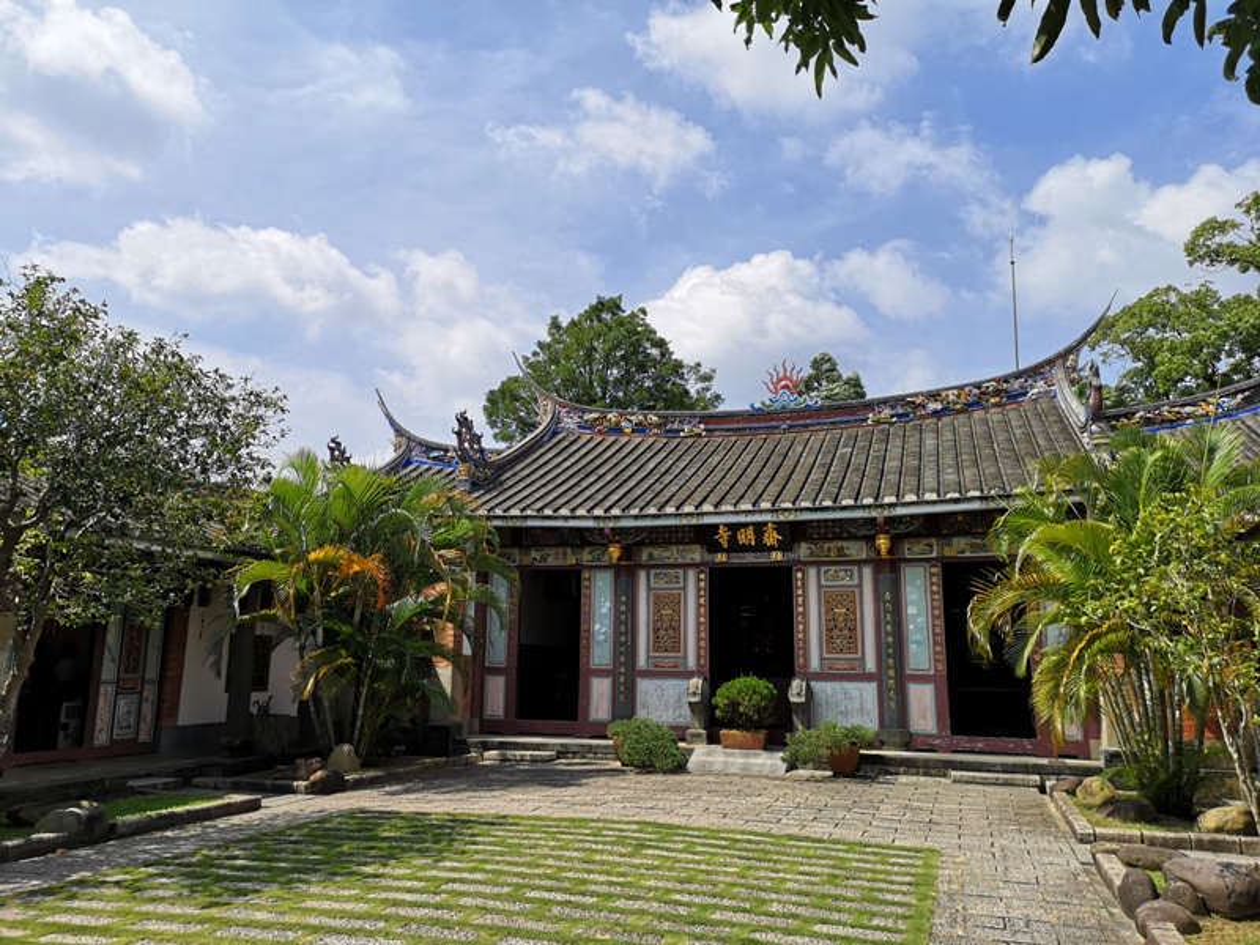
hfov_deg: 65.3
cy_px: 472
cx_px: 630
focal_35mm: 27
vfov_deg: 51.4
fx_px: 983
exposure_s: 1/2841
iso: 50
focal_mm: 3.95
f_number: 1.8
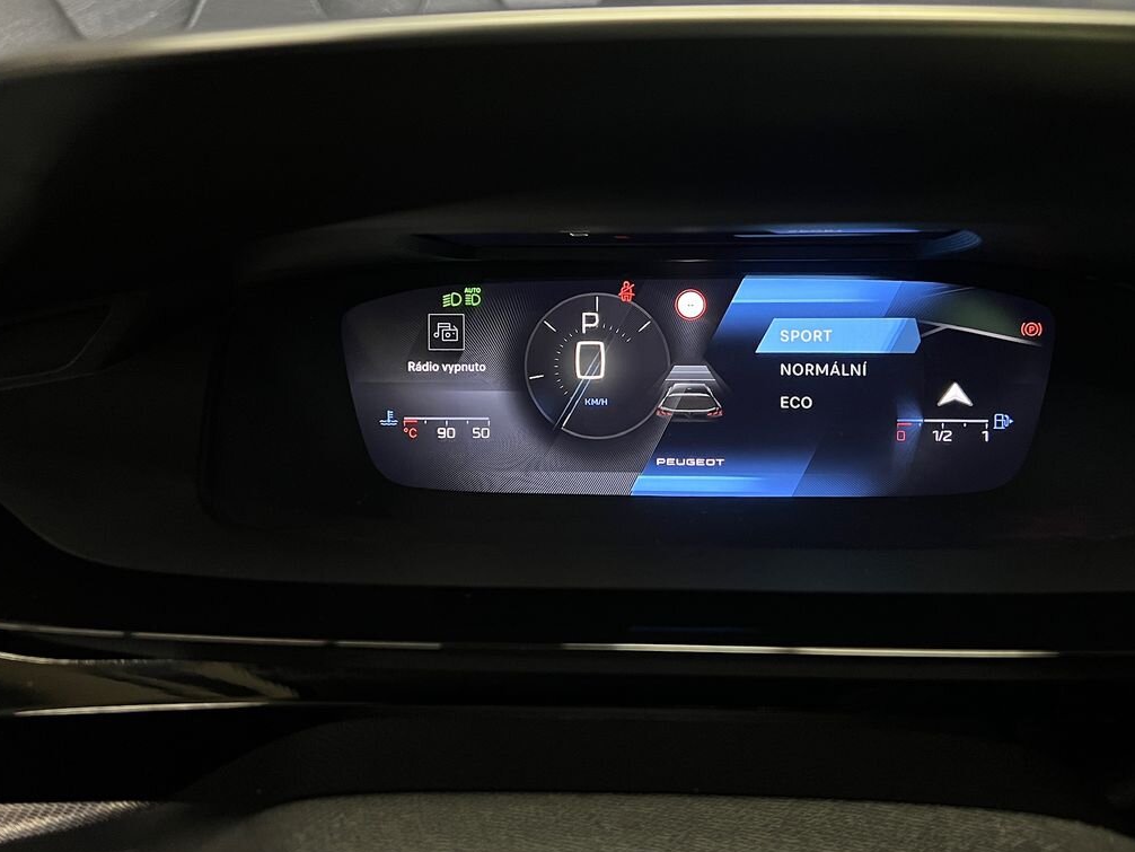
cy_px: 363
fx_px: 1017
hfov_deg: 58.0
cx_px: 662
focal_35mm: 31
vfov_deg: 45.3
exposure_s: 1/44
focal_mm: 5.7
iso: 500
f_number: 1.5
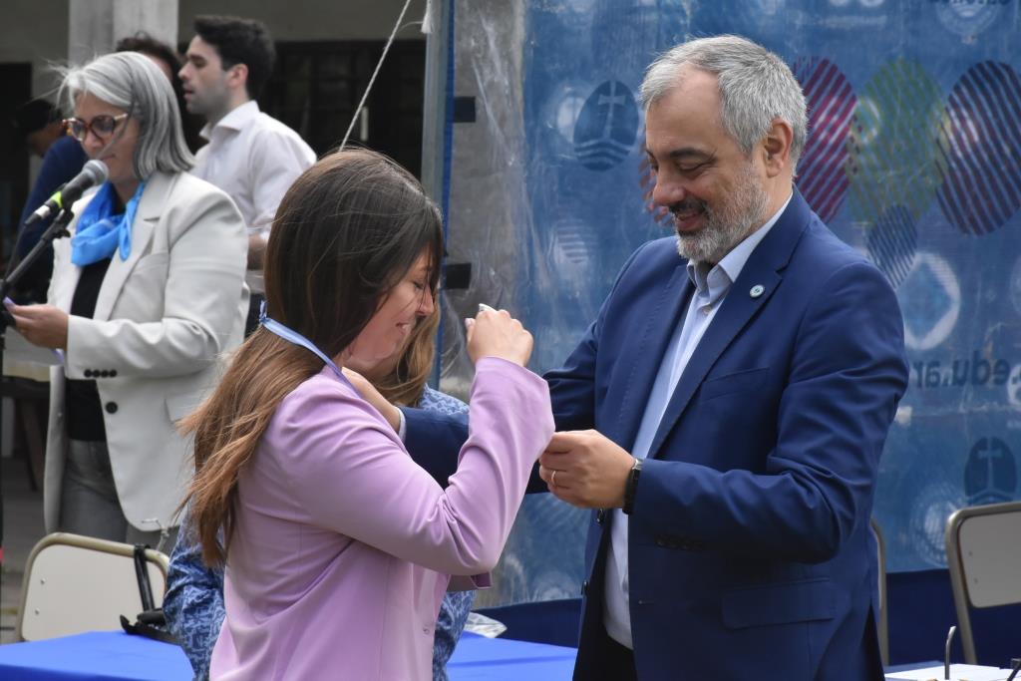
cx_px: 510
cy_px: 340
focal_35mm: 168
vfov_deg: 8.2
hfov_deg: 12.2
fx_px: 4765
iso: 1600
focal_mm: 112
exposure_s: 1/640
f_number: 13
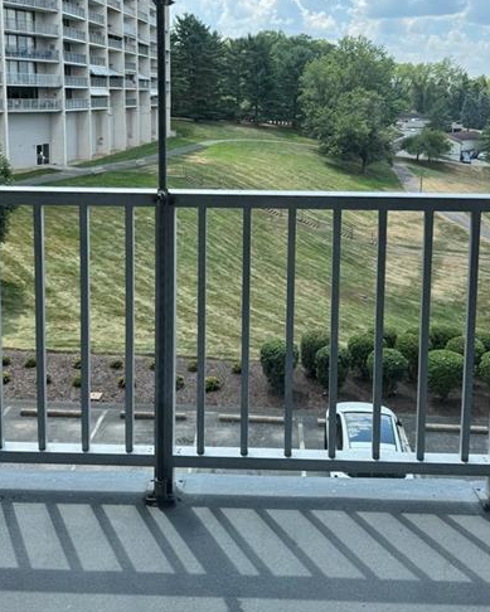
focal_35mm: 37
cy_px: 195
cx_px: 257
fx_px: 671
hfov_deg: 40.1
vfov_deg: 48.1
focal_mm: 6.76
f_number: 1.78
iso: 80
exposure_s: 1/1560
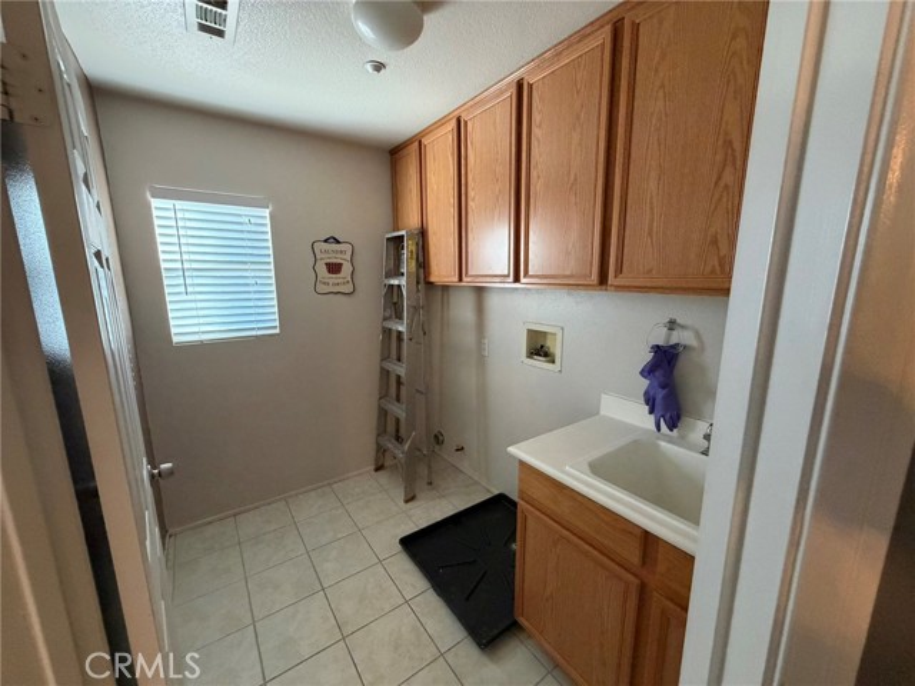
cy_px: 343
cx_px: 458
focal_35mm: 14
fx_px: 370
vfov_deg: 85.7
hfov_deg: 102.1
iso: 400
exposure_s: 1/60
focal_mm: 2.22
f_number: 2.2
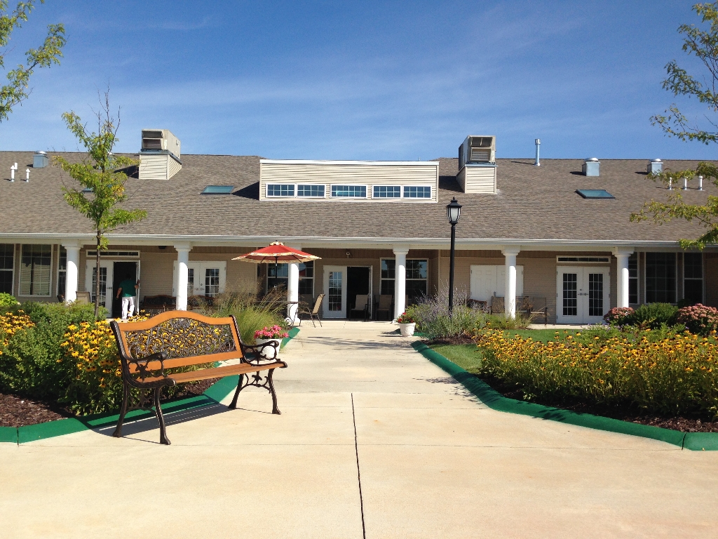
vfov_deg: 42.9
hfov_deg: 55.4
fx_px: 684
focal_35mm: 33
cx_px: 359
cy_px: 270
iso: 50
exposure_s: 1/2088
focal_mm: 4.12
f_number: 2.4
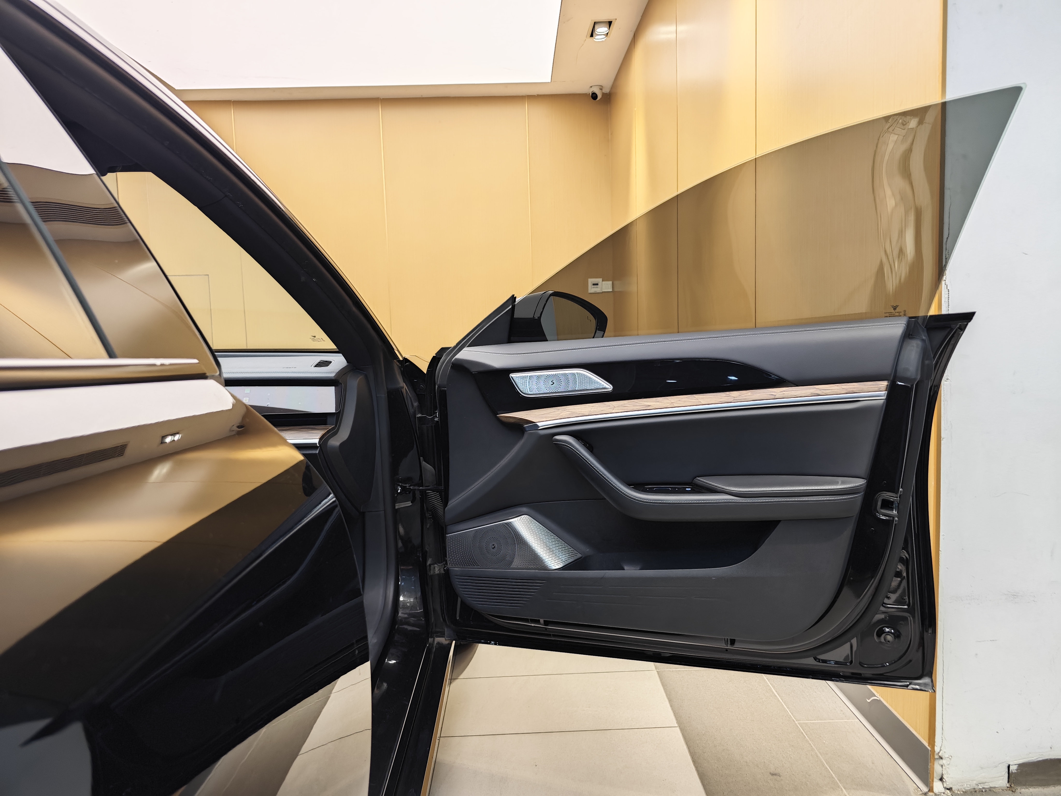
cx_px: 530
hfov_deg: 73.9
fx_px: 705
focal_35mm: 23
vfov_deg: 58.9
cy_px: 398
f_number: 1.9
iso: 500
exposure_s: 1/50
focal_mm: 8.7
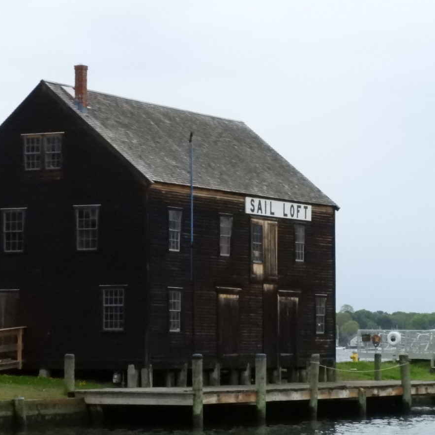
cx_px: 280
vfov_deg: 11.6
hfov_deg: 11.6
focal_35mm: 151
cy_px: 249
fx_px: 2147
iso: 1600
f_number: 7.6
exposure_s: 1/3200
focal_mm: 18.8
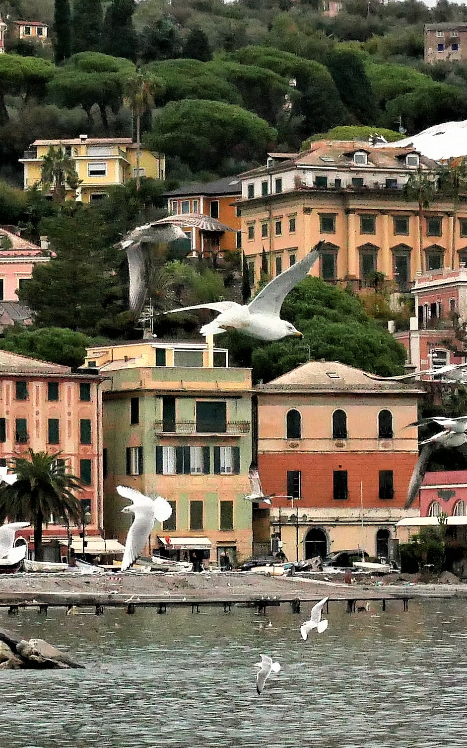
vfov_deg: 22.8
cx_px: 243
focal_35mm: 91
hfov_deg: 14.4
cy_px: 375
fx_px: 1853
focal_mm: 32
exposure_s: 1/1300
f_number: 11
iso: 1600
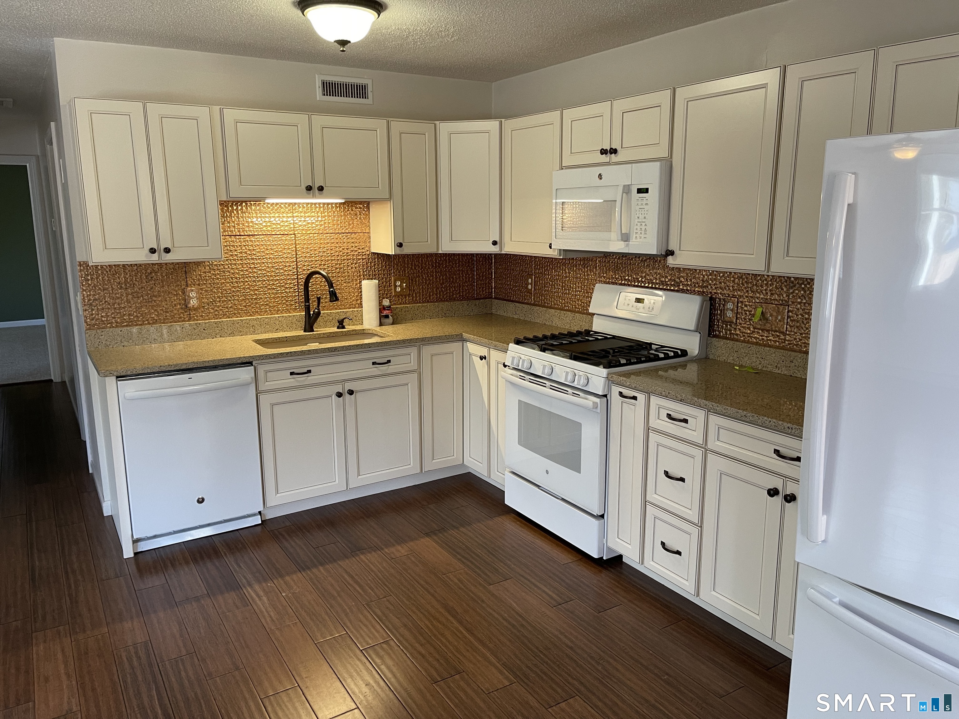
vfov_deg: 53.1
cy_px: 360
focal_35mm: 26
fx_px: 720
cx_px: 480
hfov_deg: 67.3
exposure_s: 1/60
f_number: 1.6
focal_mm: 5.1
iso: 125
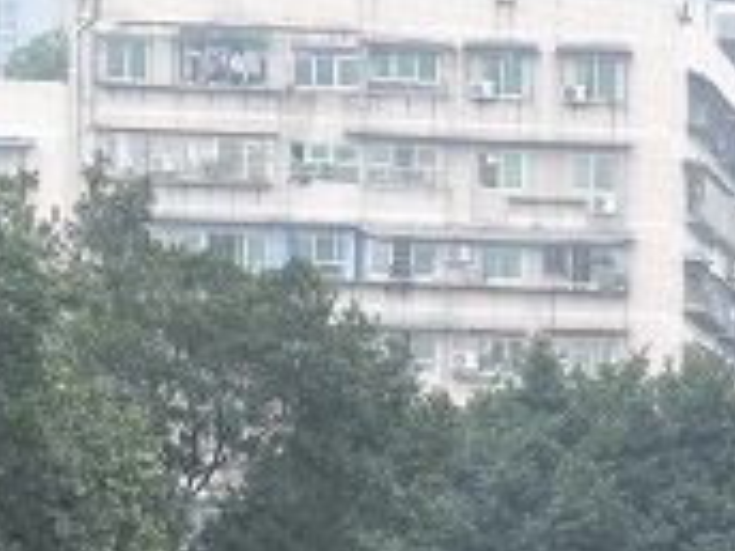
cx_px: 1461
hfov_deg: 8.8
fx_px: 4501
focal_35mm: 212
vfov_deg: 6.7
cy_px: 1168
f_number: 8
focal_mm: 38
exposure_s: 1/100
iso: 400
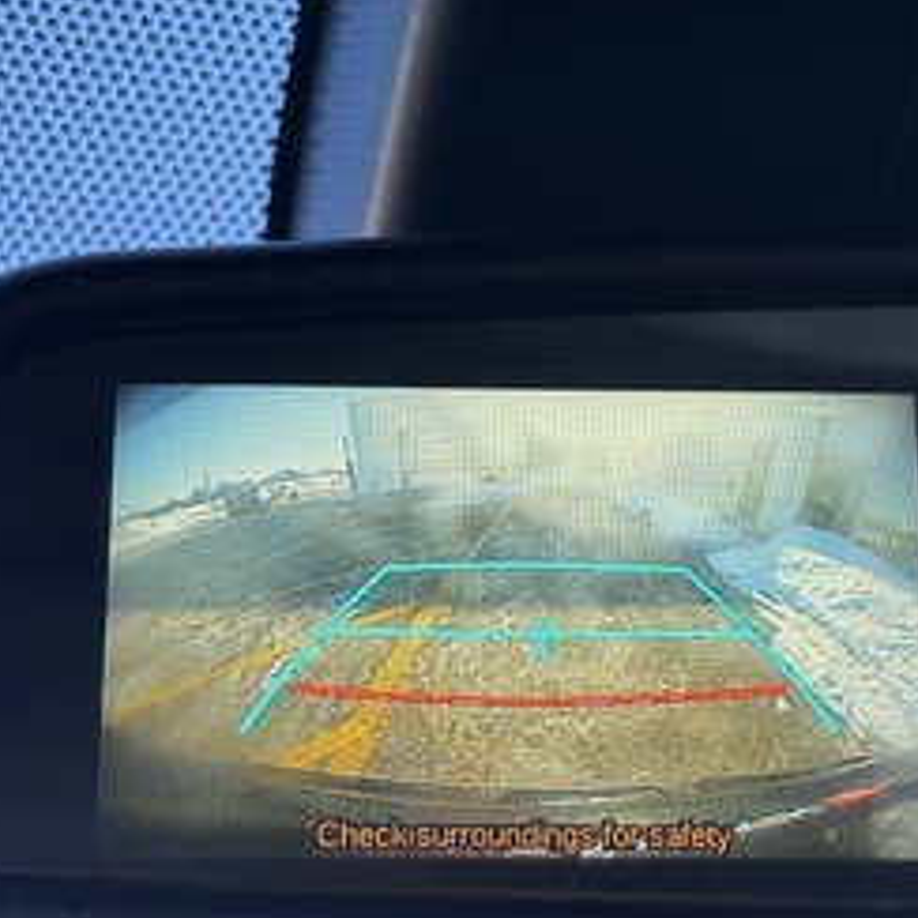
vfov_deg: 21.9
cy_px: 547
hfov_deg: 21.9
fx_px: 2370
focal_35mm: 79
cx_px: 519
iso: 32
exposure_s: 1/397
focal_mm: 5.96
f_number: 1.6
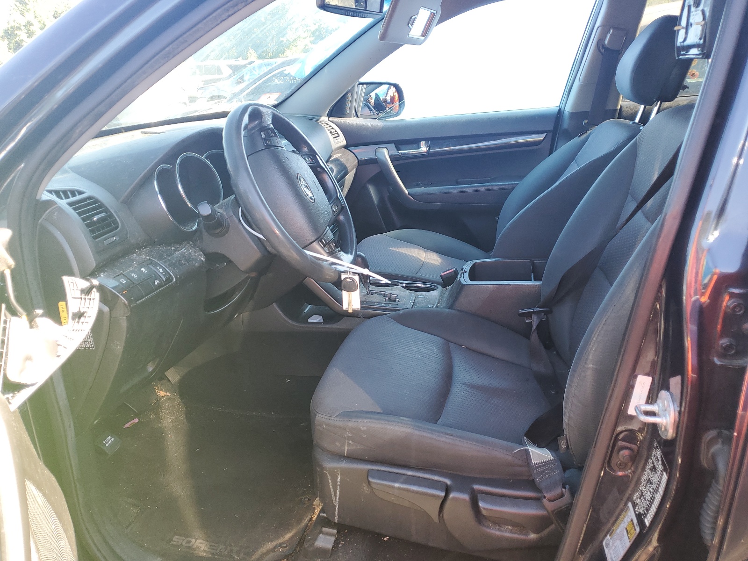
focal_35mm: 26
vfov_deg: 53.1
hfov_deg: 67.3
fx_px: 562
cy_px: 280
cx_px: 374
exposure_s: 1/120
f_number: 1.5
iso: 54
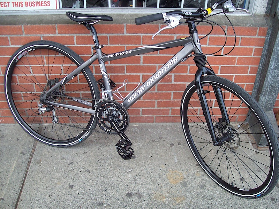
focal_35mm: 36
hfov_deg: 51.4
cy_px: 104
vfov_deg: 39.7
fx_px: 290
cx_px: 140
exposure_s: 1/123
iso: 80
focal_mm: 6
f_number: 2.7
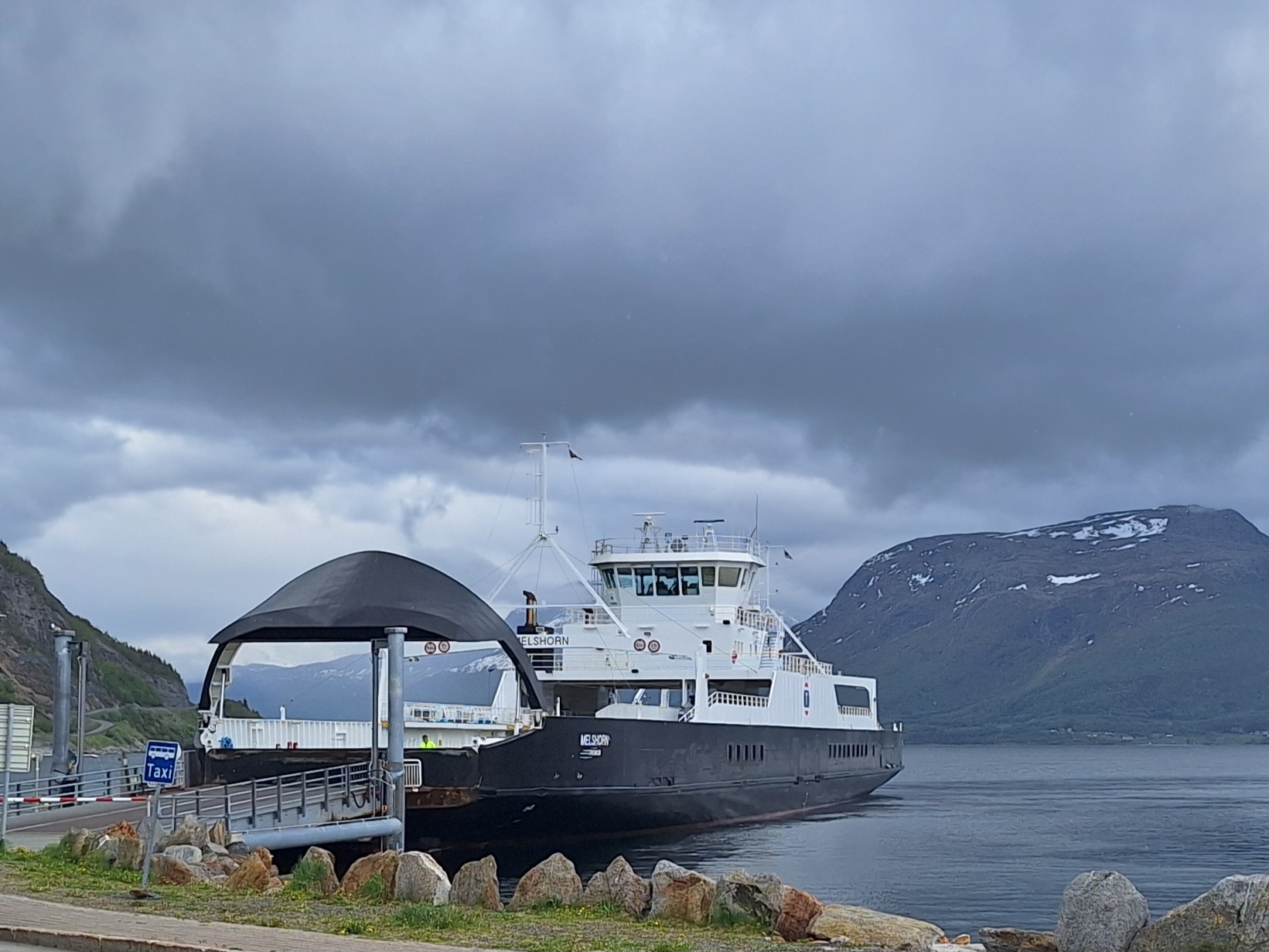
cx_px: 634
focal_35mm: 23
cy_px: 476
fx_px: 843
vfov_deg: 58.9
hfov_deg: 73.9
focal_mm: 5.54
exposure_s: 1/3333
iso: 40
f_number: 1.8
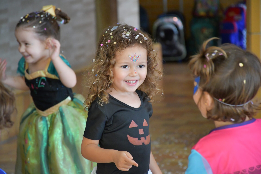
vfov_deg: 6.5
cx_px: 130
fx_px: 1522
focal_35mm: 210
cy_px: 87
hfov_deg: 9.8
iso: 5600
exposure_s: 1/250
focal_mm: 140
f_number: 5.6
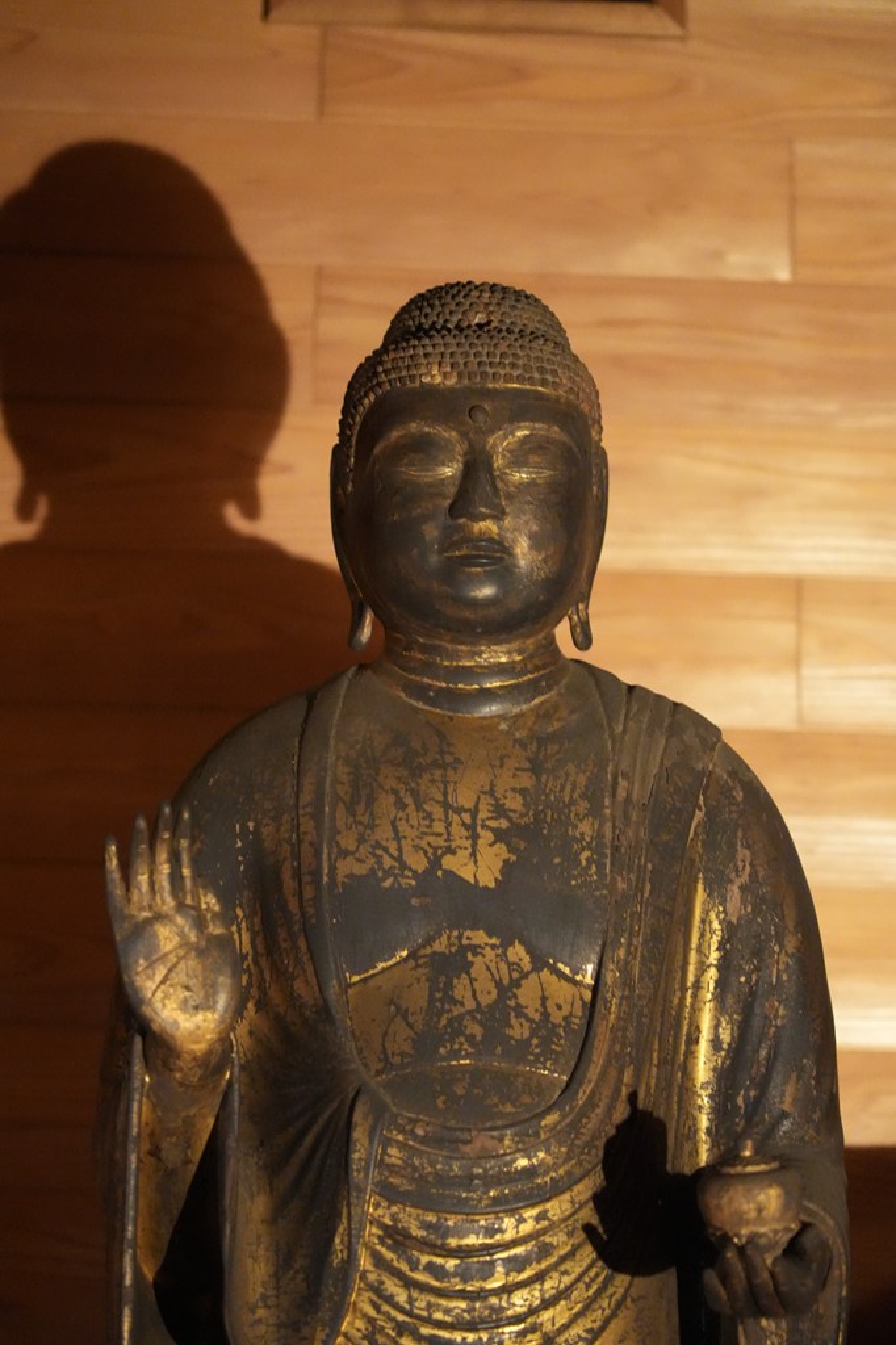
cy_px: 672
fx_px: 3922
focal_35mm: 105
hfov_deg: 13.0
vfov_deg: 19.5
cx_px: 448
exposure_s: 1/15
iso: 12800
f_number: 4
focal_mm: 105
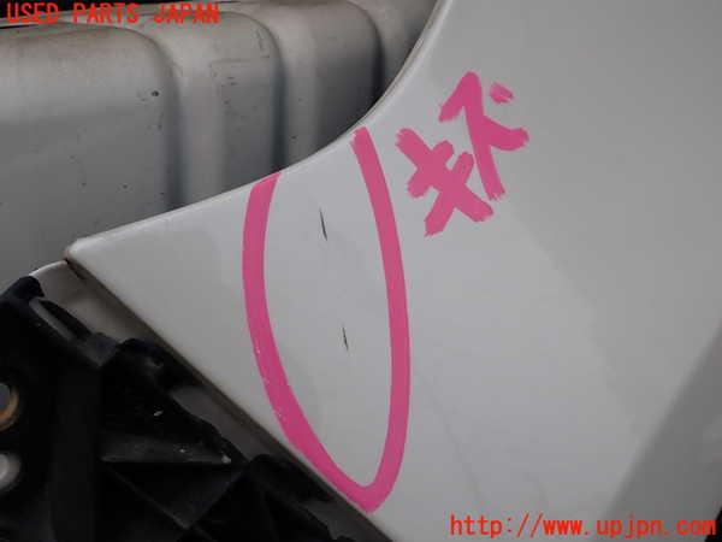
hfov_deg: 60.0
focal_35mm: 30
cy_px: 271
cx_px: 361
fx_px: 626
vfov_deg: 46.8
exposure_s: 1/160
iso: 100
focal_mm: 5.4
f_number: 9
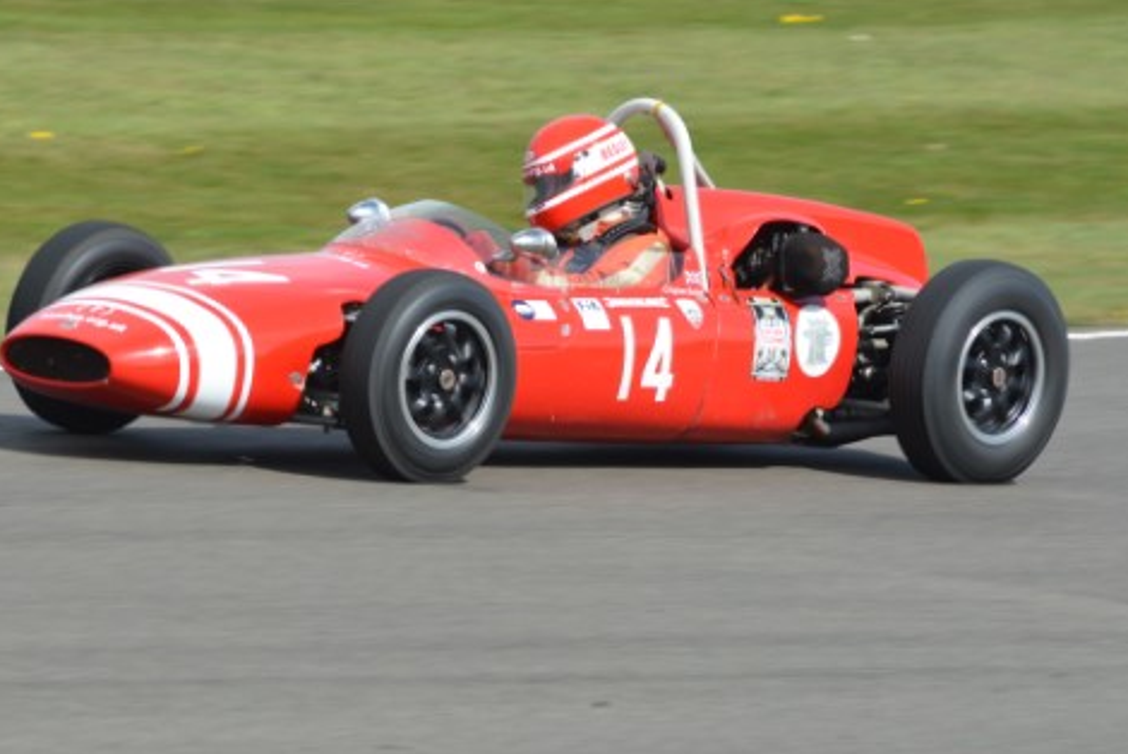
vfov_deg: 2.9
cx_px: 487
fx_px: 14704
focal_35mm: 469
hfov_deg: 4.4
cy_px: 323
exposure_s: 1/500
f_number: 11
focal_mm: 210
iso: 400
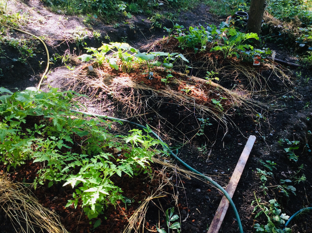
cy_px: 116
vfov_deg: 44.1
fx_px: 288
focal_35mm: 32
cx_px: 156
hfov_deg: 56.9
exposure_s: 1/170
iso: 32
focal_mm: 3.3
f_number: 2.4
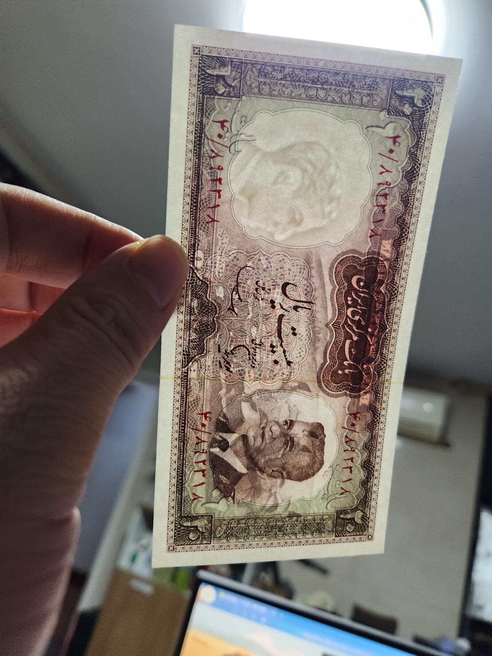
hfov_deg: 58.9
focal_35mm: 23
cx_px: 246
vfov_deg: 73.9
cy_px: 328
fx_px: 436
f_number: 1.8
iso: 800
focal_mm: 5.4
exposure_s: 1/100
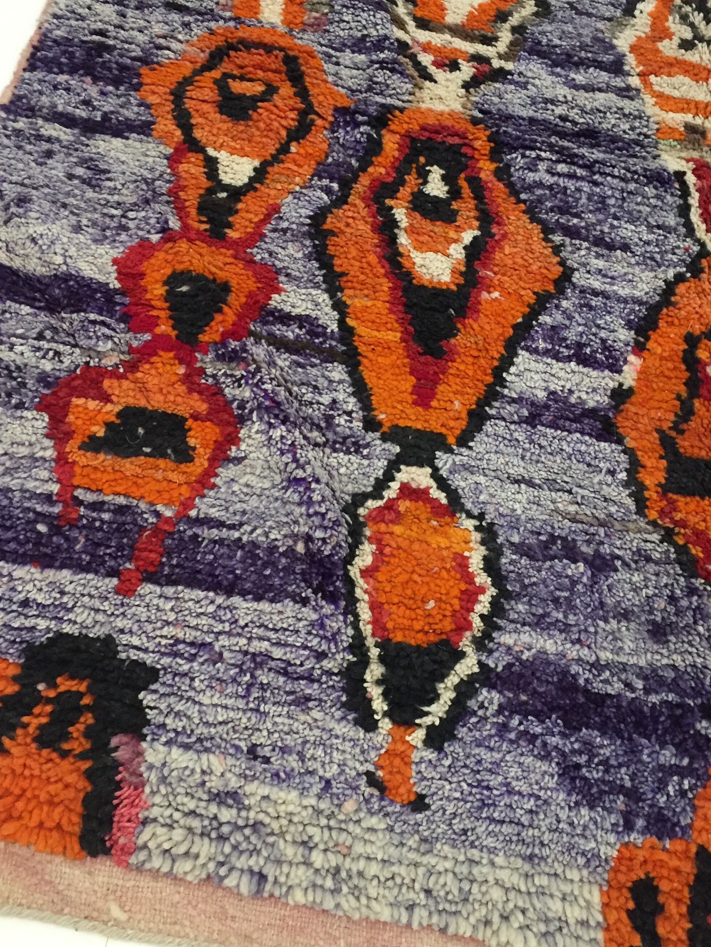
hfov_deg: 39.6
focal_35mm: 36
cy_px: 473
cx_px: 379
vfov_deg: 51.4
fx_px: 986
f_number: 2.2
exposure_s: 1/25
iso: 250
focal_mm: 4.15
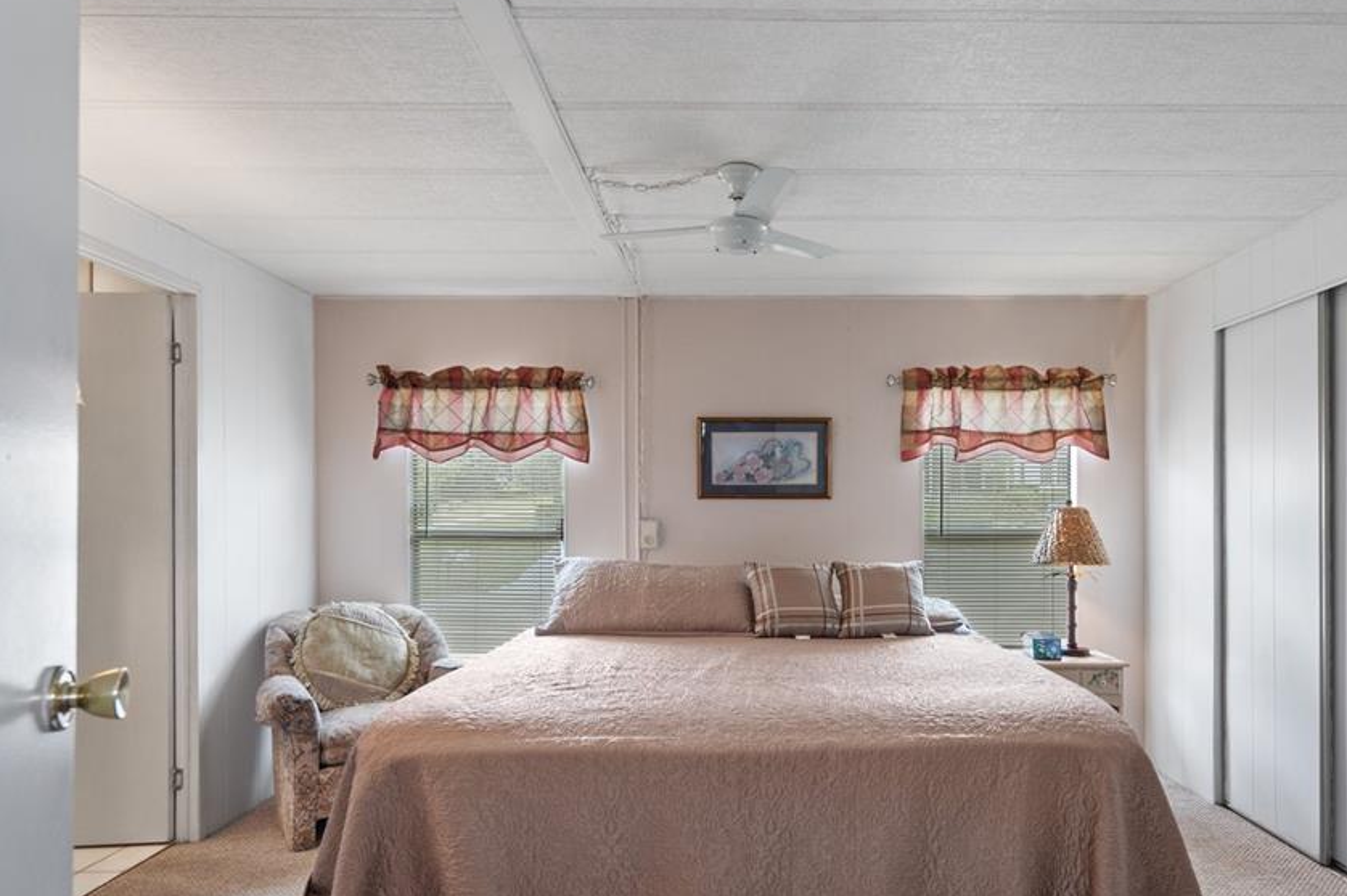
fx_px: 823
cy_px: 523
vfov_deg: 56.9
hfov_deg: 78.3
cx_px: 757
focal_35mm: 22
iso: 400
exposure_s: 1
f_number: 8
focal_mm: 18
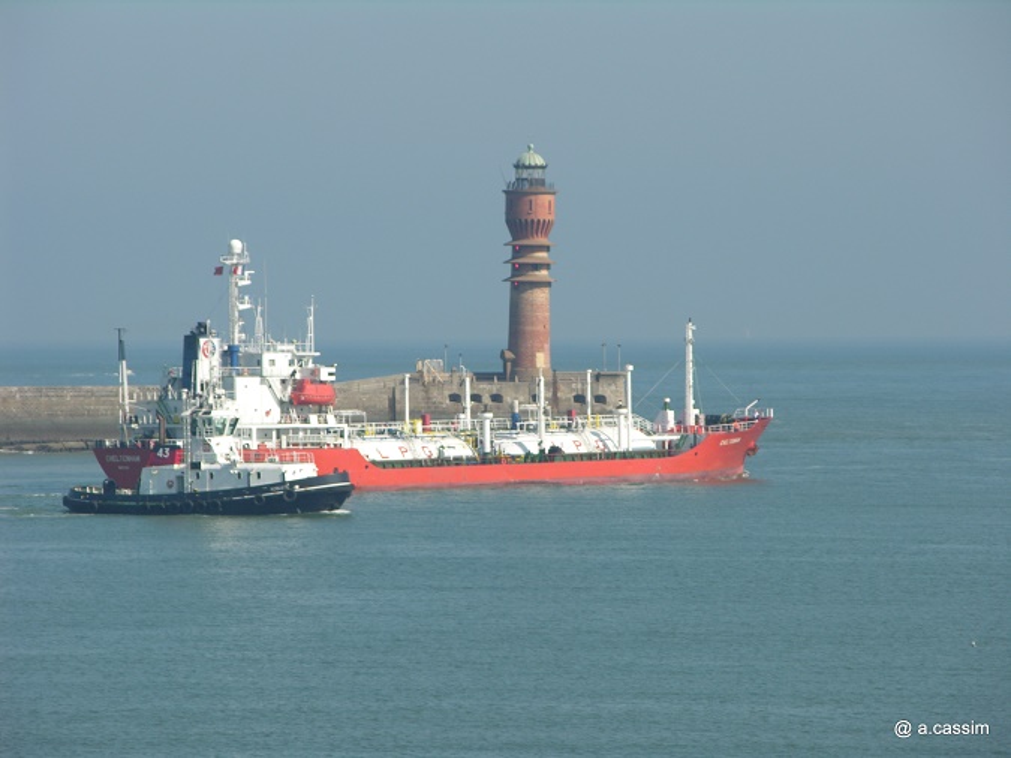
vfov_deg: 5.5
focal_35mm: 270
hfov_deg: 7.3
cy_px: 379
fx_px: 7884
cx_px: 506
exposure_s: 1/246
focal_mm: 67.7
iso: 50
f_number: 5.9
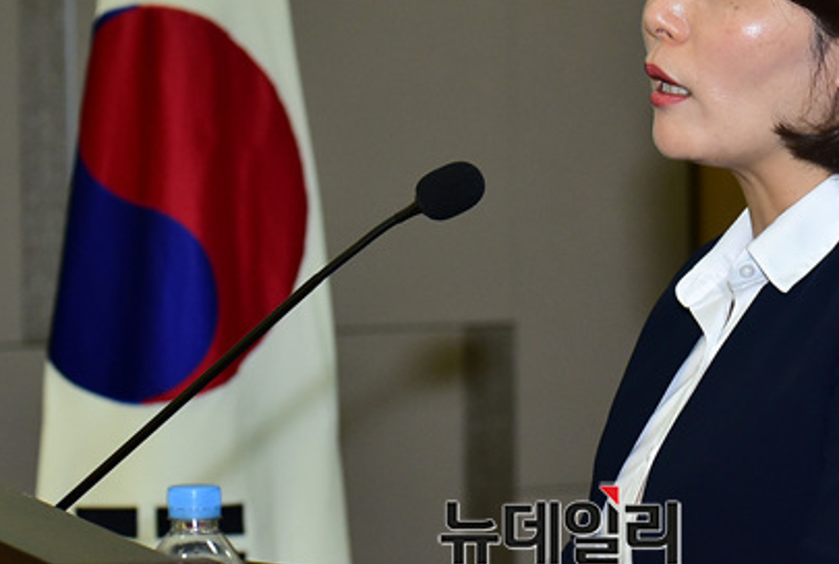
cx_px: 555
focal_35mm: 177
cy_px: 168
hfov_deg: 11.6
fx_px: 4134
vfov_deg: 7.8
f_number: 7.1
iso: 2500
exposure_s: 1/250
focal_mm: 112
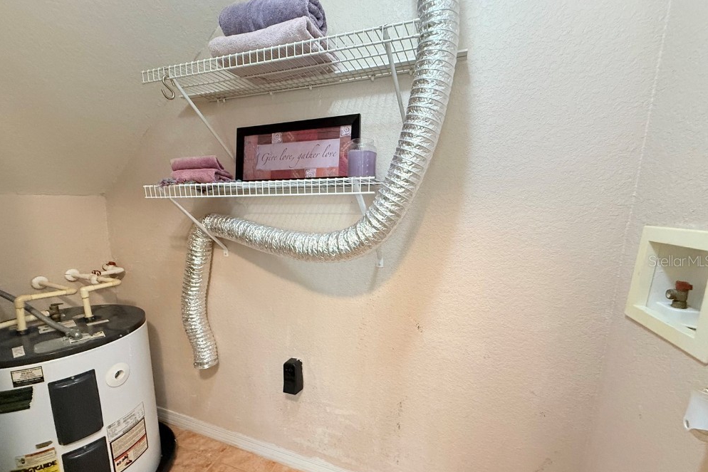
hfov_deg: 100.4
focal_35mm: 15
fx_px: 295
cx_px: 351
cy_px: 261
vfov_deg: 77.1
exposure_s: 1/60
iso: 500
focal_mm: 2.22
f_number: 2.2
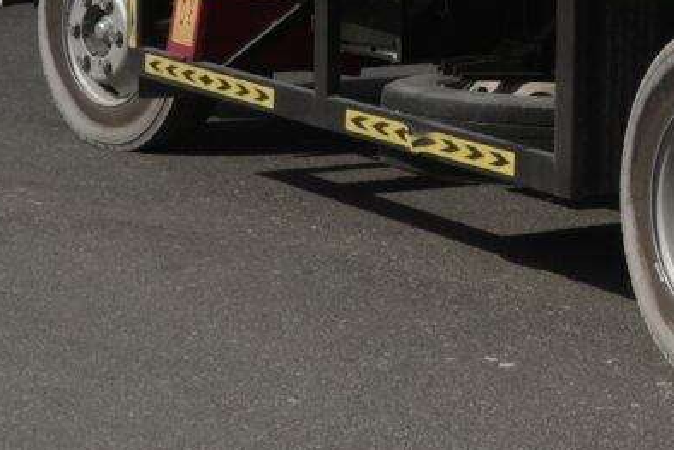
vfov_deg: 8.4
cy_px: -447
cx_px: 1180
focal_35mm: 156
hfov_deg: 12.2
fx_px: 2922
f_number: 14
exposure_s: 1/200
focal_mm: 24
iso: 125
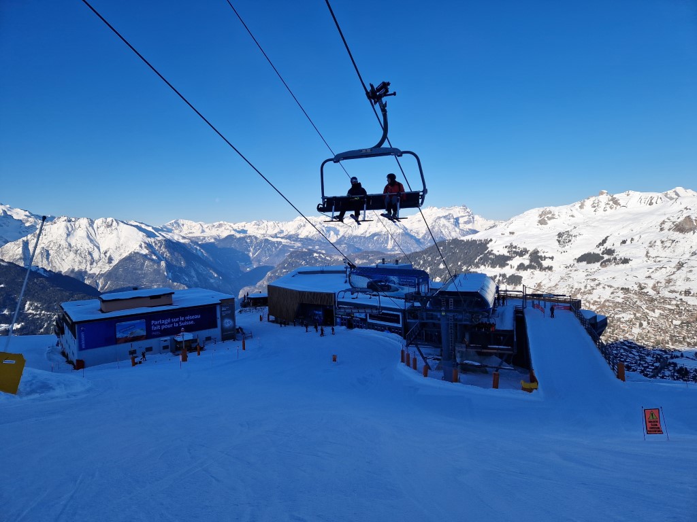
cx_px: 348
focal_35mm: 23
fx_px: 463
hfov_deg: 73.9
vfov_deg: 58.9
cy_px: 261
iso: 50
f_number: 1.8
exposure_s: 1/1764
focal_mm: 5.4
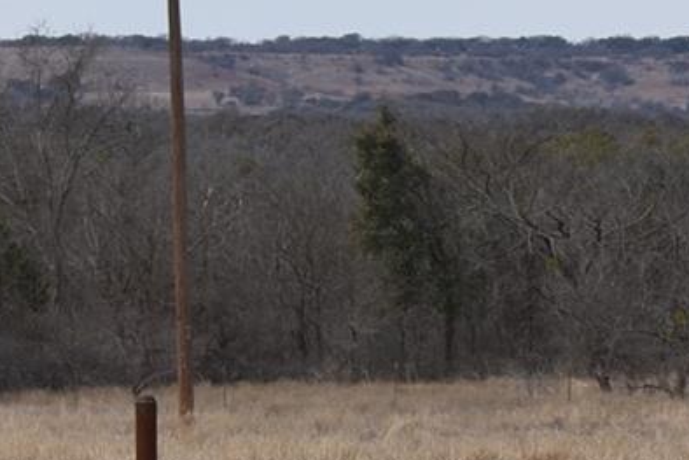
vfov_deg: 3.2
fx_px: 8205
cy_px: 377
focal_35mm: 429
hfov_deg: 4.8
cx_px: 824
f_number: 8
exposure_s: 1/250
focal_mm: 55
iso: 100
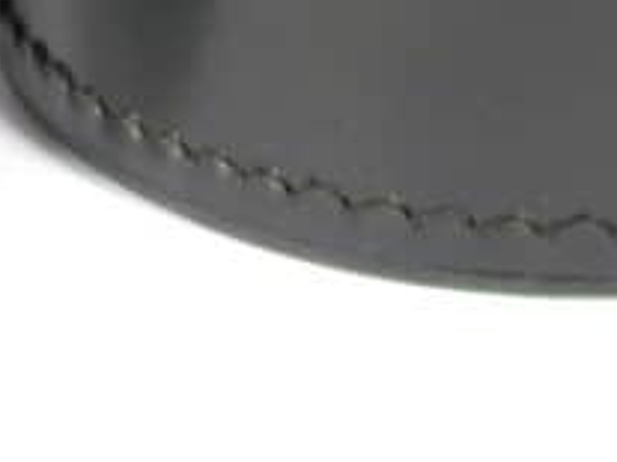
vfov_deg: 2.6
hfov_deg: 3.5
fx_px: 10047
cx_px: -310
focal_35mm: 564
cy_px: -191
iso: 100
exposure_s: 1/26.4
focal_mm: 31.5
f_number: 5
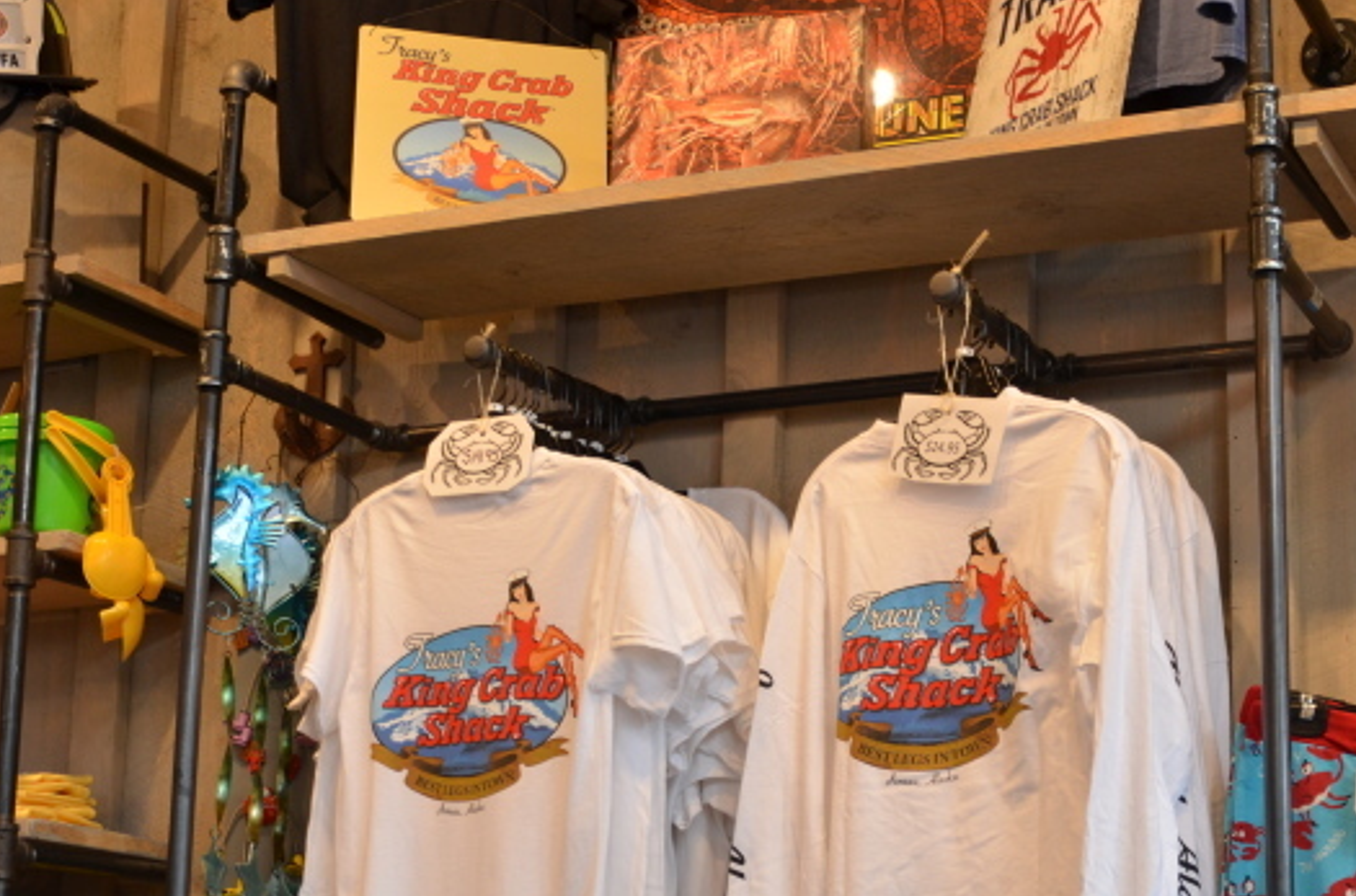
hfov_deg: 31.2
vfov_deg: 21.0
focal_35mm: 64
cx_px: 935
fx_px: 2404
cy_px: 611
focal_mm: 28
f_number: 4.5
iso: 400
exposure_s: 1/80
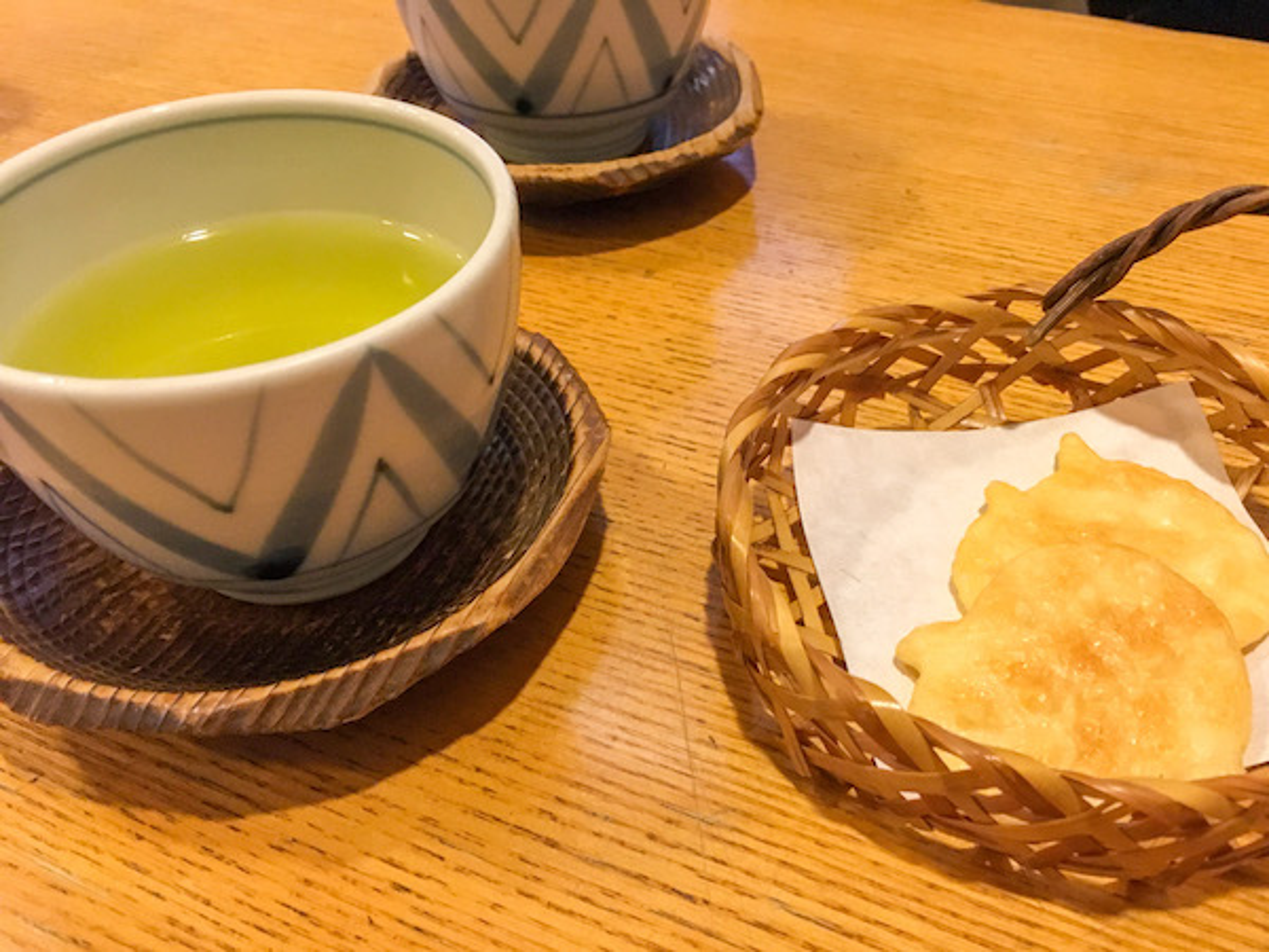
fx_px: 1063
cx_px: 634
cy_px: 476
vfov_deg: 48.2
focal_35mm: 29
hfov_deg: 61.7
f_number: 2.2
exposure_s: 1/15
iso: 320
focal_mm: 4.15
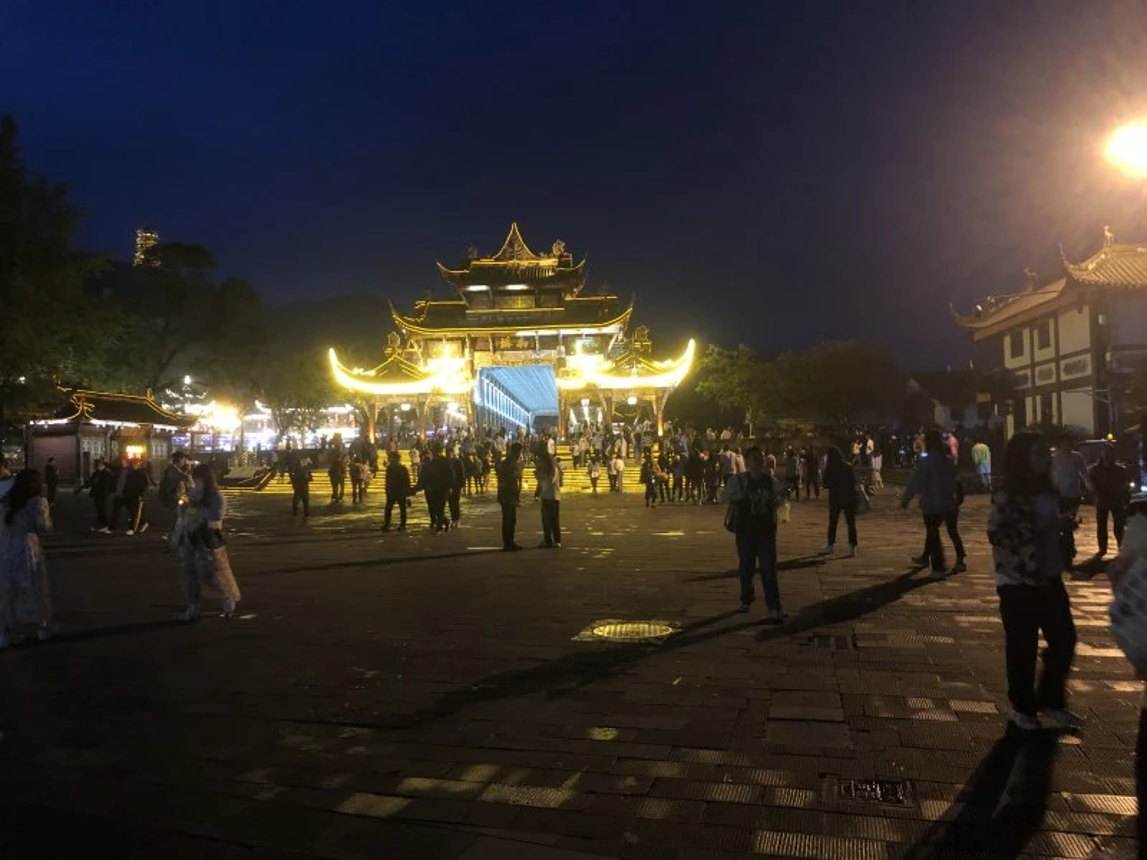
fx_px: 928
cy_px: 430
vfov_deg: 49.7
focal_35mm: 28
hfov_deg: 63.4
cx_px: 574
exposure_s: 1/7
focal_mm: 4
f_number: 1.8
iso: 80
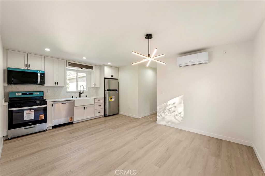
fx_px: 103
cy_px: 88
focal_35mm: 14
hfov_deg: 104.3
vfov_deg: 81.2
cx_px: 132
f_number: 9.5
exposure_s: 1/1.43
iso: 200
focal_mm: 14
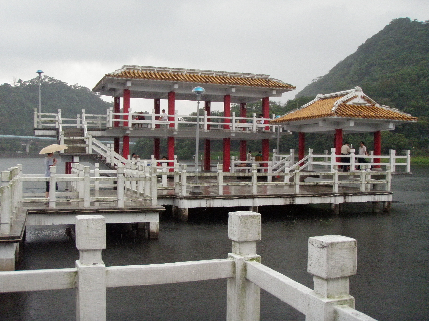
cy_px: 160
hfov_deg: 49.0
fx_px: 471
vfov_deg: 37.7
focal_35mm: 38
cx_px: 214
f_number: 3.5
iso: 500
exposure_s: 1/500
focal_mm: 6.7
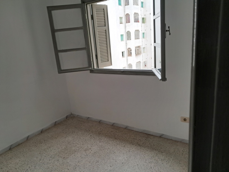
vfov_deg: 51.4
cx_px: 114
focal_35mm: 27
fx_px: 179
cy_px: 86
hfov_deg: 65.3
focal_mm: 4
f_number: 1.8
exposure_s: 1/50
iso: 50
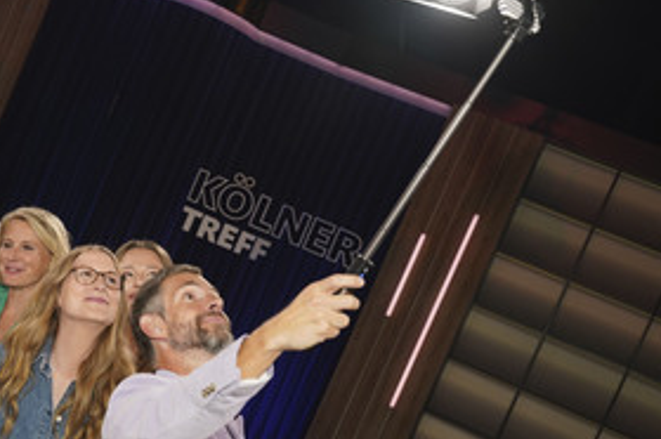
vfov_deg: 20.5
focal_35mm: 66
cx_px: 136
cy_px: 283
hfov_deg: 29.9
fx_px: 1210
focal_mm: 41
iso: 1600
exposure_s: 1/200
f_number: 5
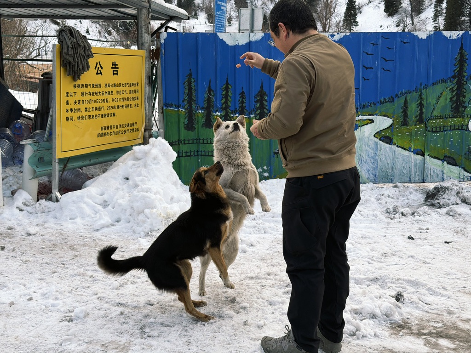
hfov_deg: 39.7
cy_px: 176
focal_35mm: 48
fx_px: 653
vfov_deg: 30.3
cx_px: 236
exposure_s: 1/348
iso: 64
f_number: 1.78
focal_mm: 6.76
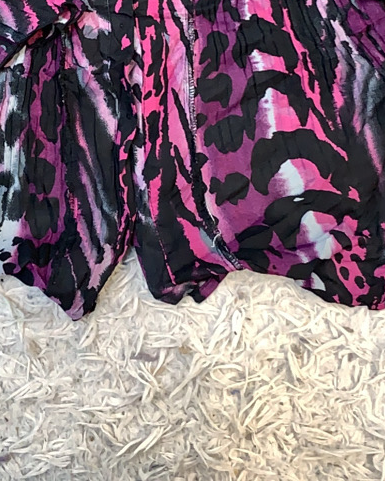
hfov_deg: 26.6
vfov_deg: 30.7
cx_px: 136
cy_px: 5
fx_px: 812
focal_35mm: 57
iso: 125
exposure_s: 1/100
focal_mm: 4.25
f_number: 1.8
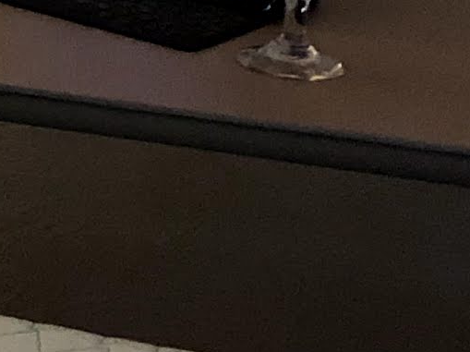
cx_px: -1075
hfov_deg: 7.5
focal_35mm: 222
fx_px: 3012
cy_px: 67
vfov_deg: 6.7
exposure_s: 1/15
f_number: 1.8
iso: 100
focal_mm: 4
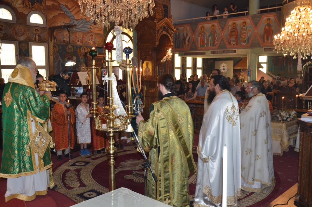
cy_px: 104
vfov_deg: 36.7
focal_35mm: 36
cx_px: 156
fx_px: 311
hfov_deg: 53.2
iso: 2000
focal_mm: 24
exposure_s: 1/60
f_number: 6.3
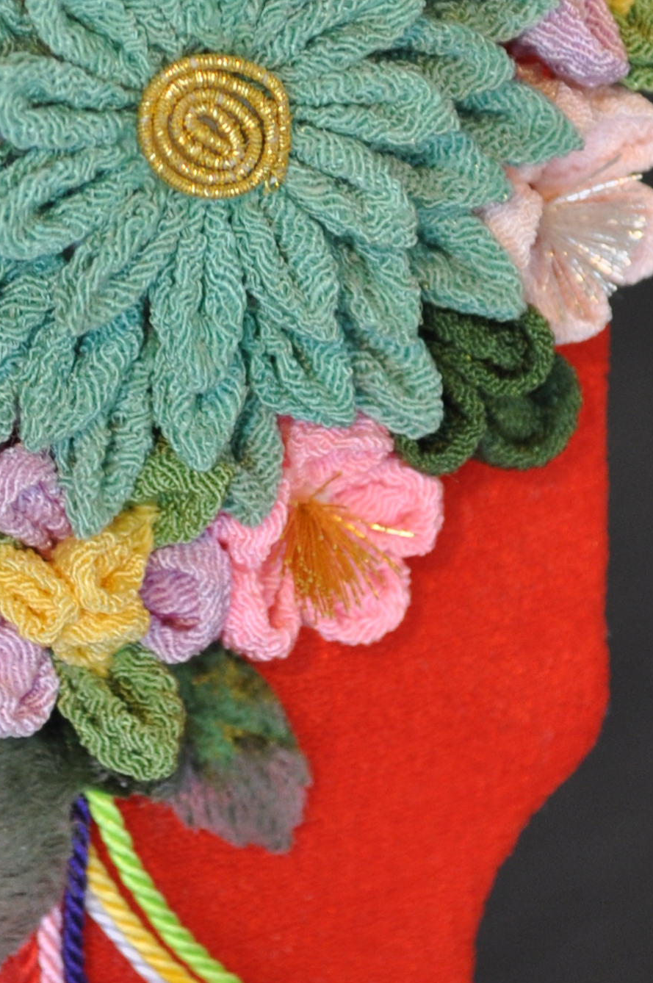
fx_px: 6817
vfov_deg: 8.2
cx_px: 51
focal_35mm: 250
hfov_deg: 5.5
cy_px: 217
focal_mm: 52
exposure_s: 1/30
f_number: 5.6
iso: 450
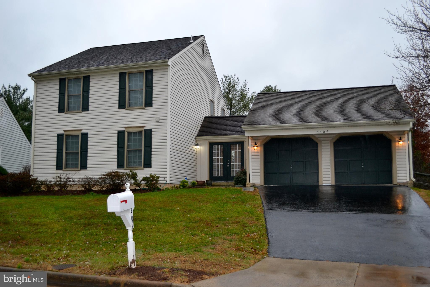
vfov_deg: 40.0
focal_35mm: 33
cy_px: 144
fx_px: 394
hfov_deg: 57.2
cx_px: 215
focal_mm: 22
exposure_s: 1/125
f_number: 4
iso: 250
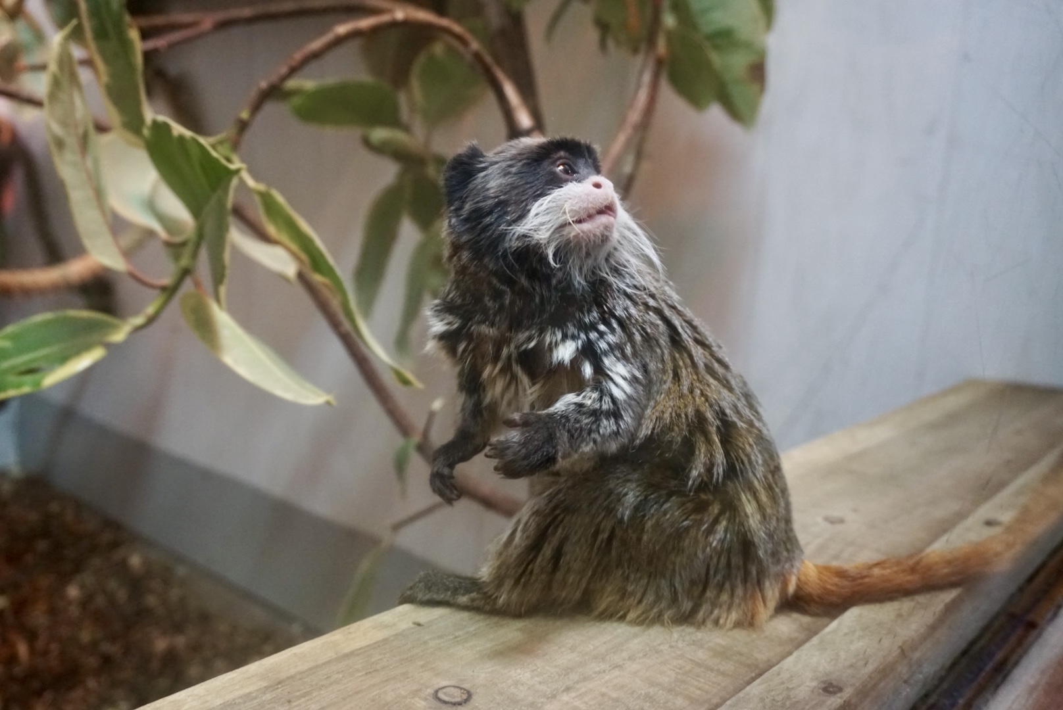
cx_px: 532
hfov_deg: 59.5
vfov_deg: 41.8
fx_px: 931
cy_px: 355
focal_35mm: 32
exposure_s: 1/60
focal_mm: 21
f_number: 4
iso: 1600
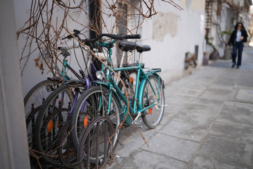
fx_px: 246
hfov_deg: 54.4
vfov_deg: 37.9
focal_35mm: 35
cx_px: 126
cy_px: 84
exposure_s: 1/500
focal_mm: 35
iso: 100
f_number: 1.2
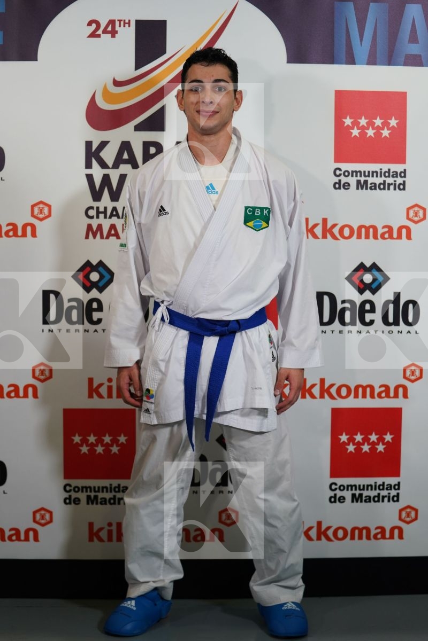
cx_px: 214
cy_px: 320
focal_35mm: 70
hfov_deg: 19.5
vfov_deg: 28.8
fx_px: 1248
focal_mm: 70
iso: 1000
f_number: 2.8
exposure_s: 1/250
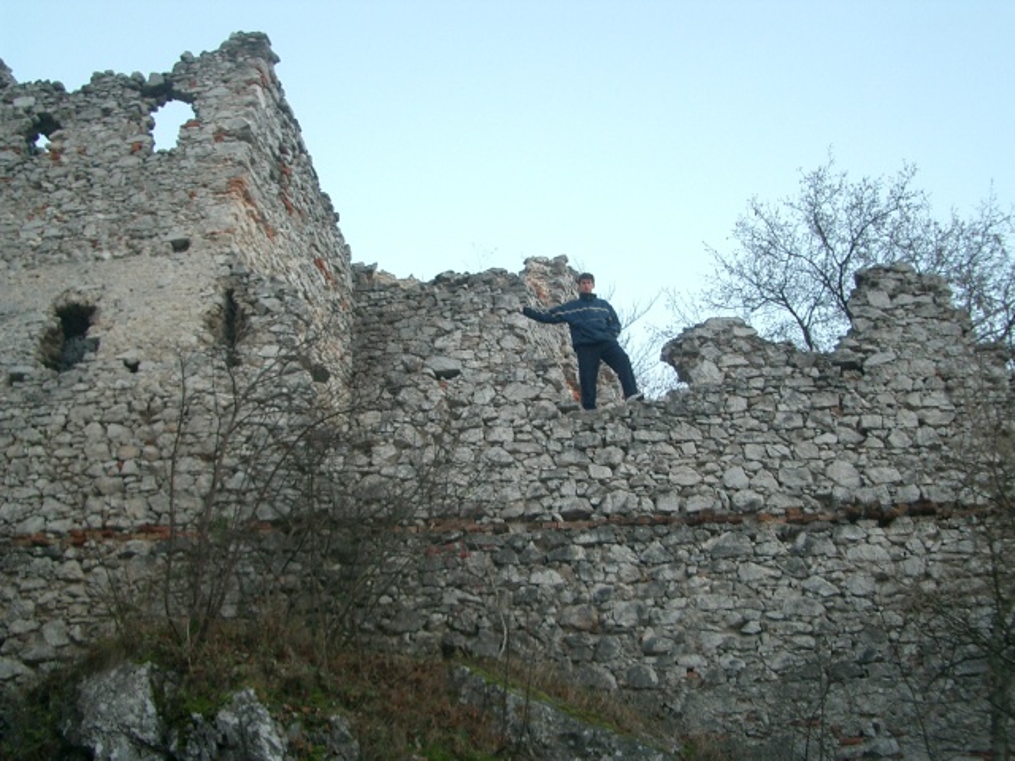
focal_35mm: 41
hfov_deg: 45.8
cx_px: 508
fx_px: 1202
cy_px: 380
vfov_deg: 35.1
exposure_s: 1/60
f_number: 2.8
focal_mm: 6.8
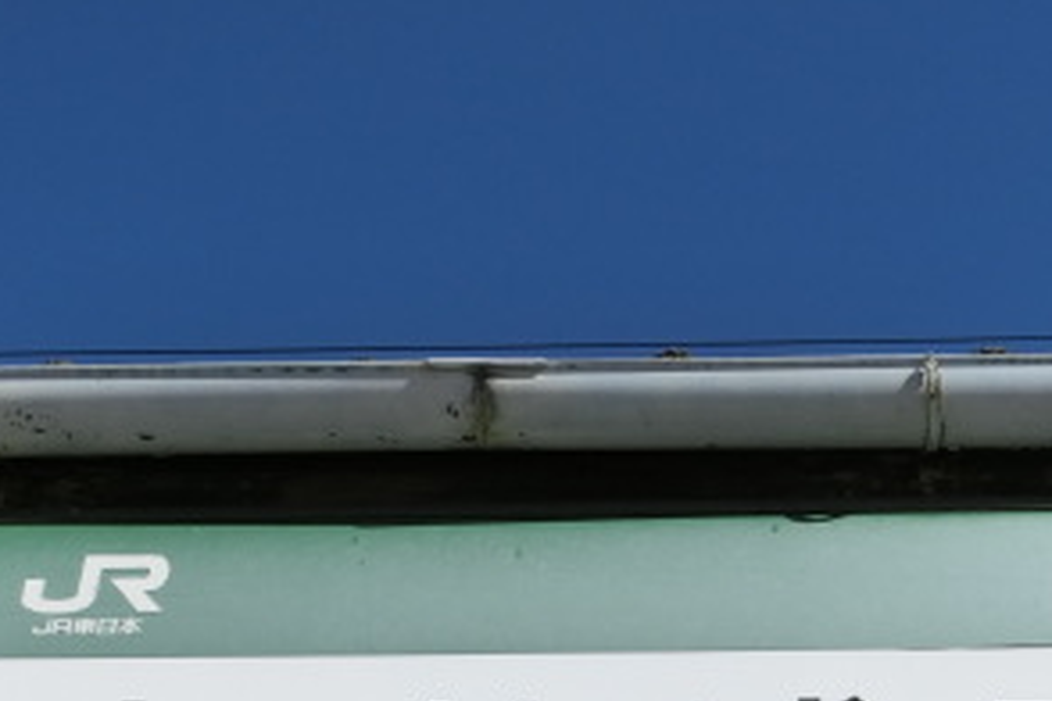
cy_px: 794
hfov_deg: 26.3
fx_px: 2250
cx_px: 605
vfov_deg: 17.1
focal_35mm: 77
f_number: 7.8
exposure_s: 1/400
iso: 80
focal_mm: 6
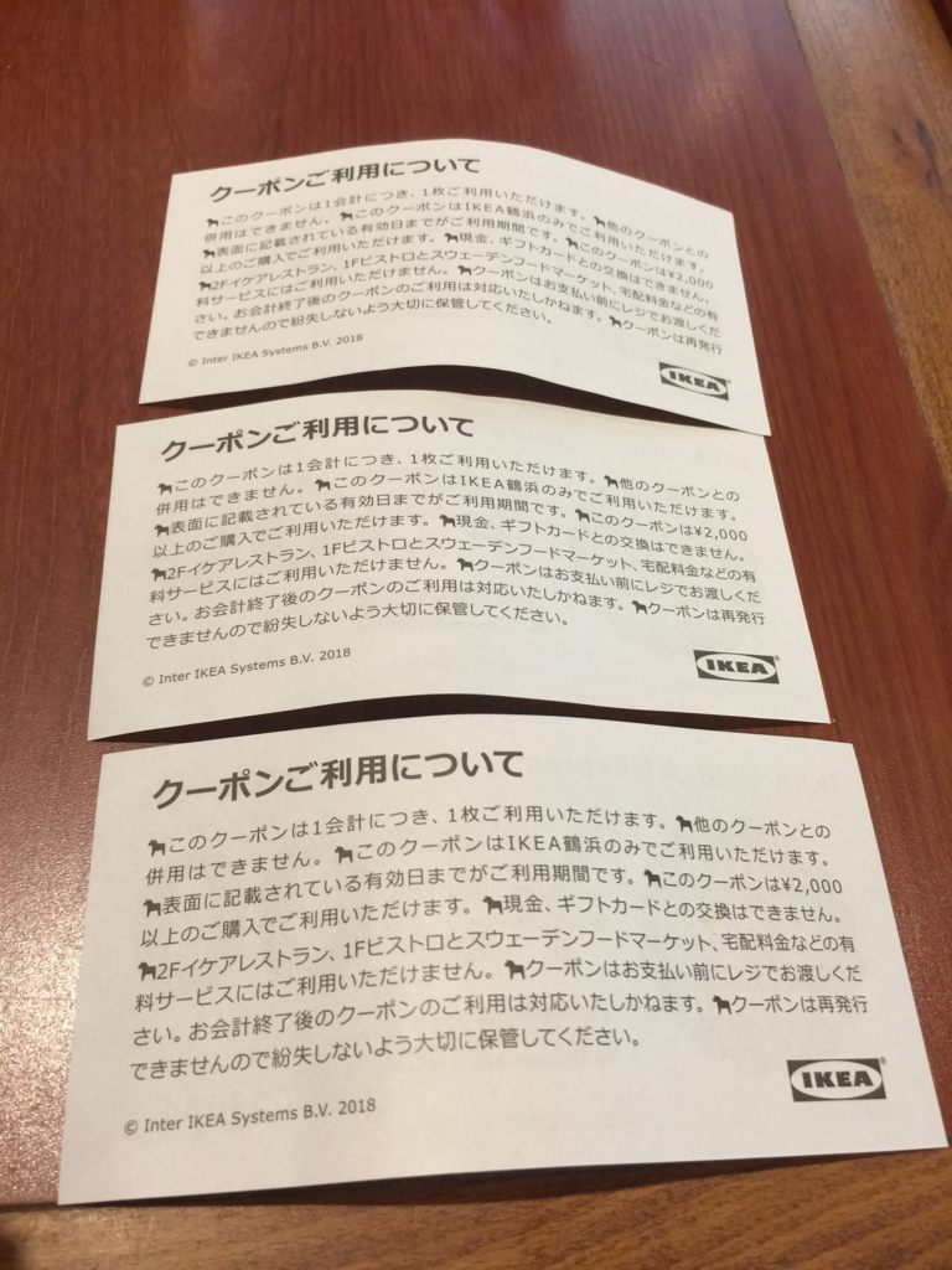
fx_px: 1063
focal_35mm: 29
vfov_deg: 61.7
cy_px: 635
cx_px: 476
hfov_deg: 48.2
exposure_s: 1/15
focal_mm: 4.15
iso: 40
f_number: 2.2
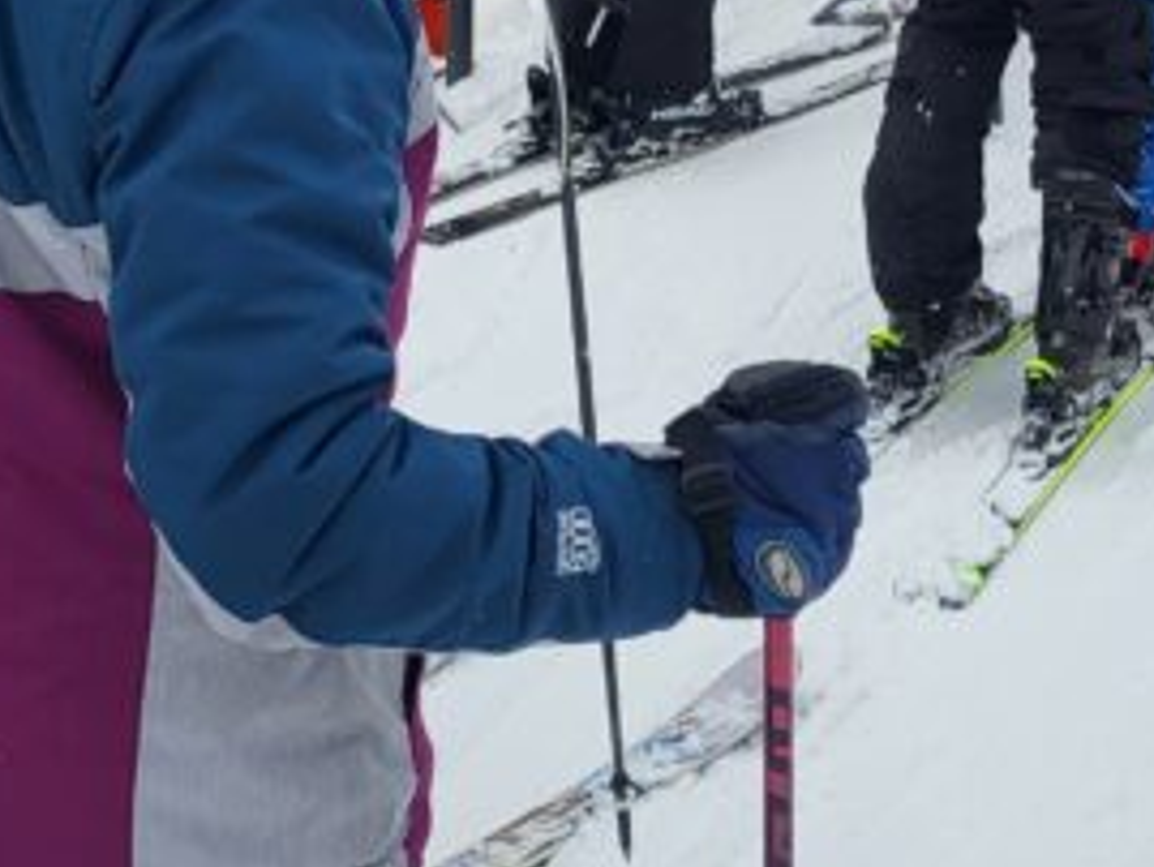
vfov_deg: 13.3
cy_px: -743
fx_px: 3302
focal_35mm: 99
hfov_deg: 19.2
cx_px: 1180
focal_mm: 5.4
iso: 40
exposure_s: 1/367
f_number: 1.8
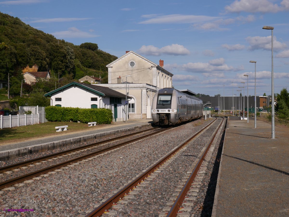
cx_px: 144
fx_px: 484
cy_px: 108
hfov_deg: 33.2
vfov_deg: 25.2
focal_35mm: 58
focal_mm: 29
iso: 160
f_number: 8
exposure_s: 1/800
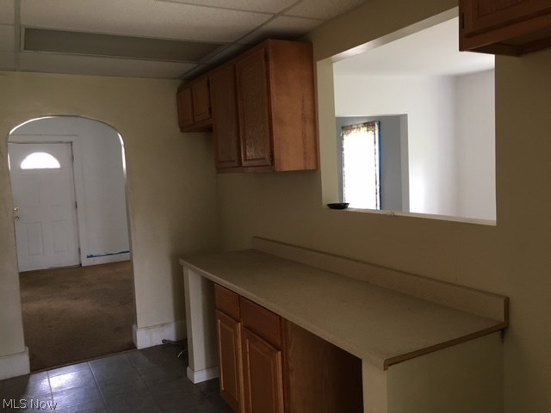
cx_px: 276
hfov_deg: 61.7
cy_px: 206
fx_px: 462
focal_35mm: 29
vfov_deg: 48.2
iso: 100
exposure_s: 1/30
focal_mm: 4.15
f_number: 2.2
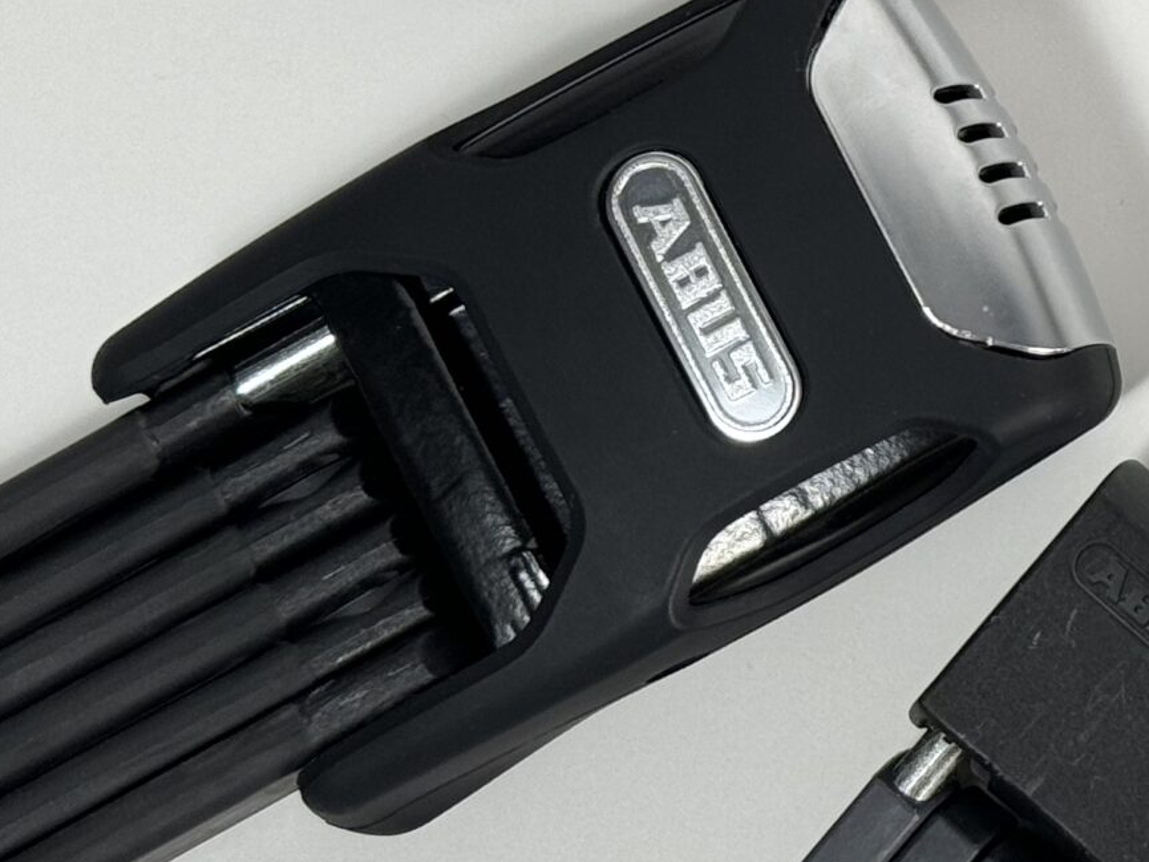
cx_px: 1617
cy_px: -76
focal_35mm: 142
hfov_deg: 13.3
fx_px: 4714
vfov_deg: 10.3
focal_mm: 6.86
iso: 64
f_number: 1.78
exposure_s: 1/232
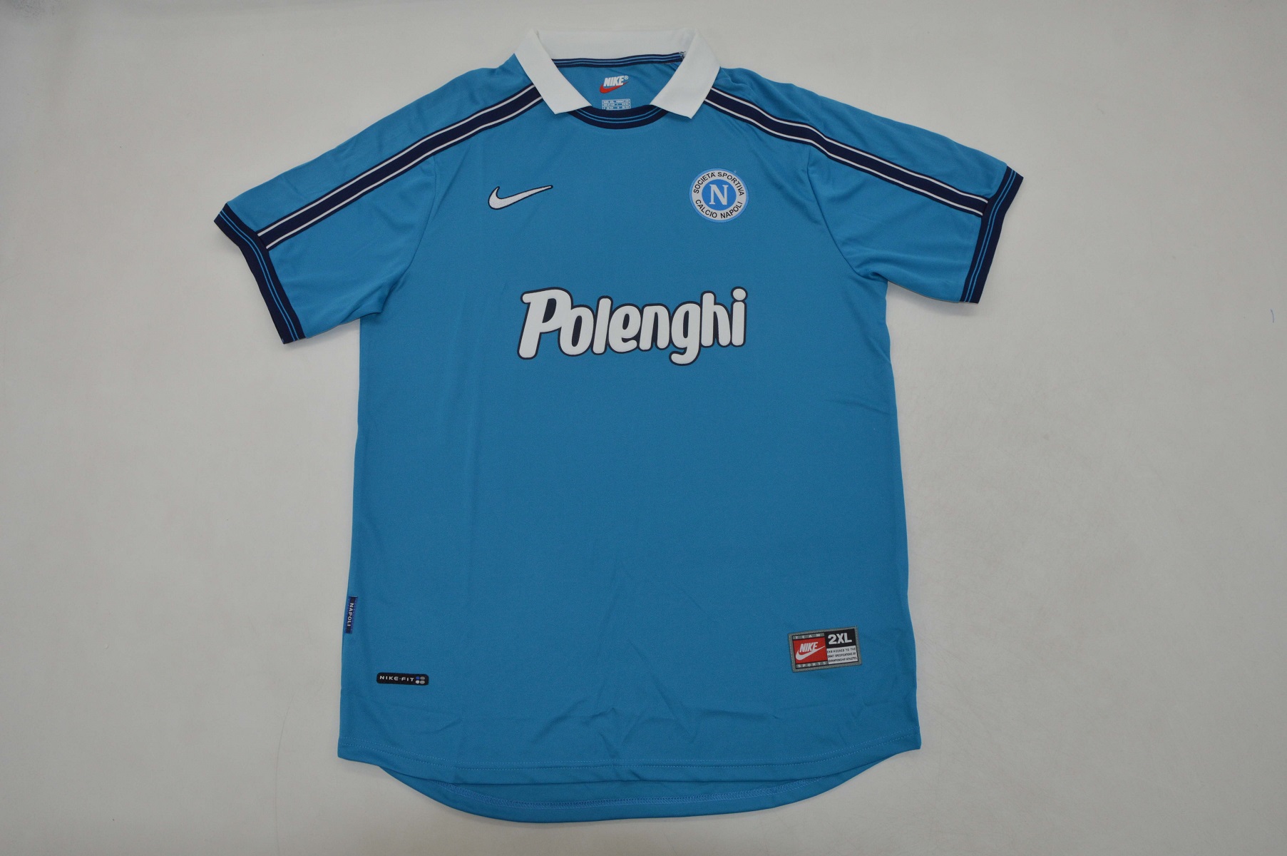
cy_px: 428
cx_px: 644
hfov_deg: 67.4
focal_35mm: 27
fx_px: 964
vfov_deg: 47.8
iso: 400
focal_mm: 18
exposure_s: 1/200
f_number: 10
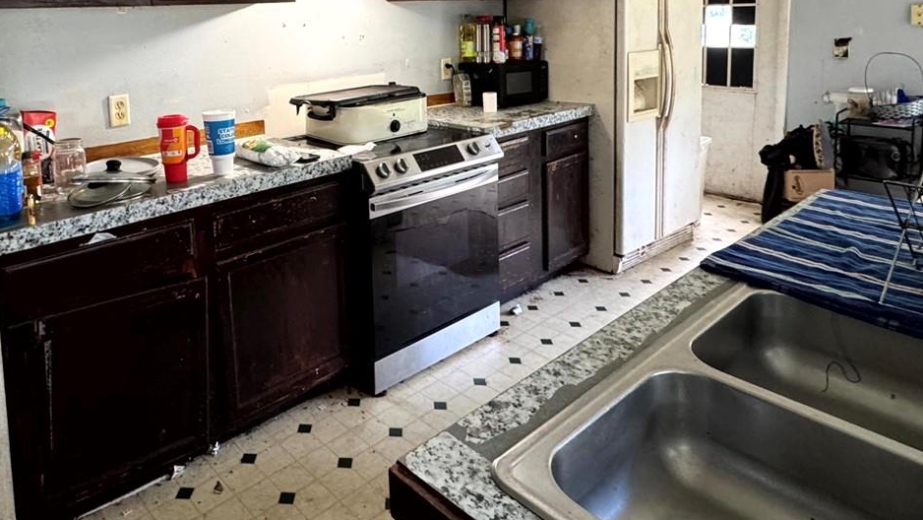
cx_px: 343
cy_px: 74
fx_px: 636
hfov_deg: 70.7
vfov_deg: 41.6
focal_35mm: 26
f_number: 2.2
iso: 400
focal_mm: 2.22
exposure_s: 1/60
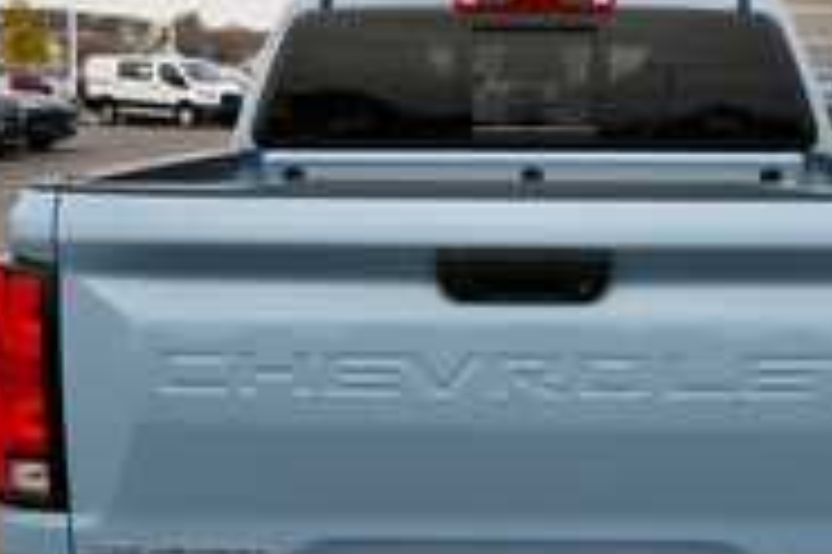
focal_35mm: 65
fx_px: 1501
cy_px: 340
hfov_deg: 30.8
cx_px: 544
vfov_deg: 20.8
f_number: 5.6
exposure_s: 1/250
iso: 200
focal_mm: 20
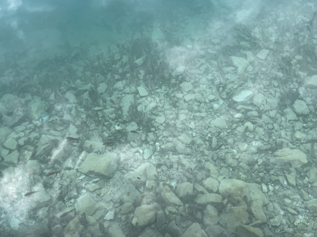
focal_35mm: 32
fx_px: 293
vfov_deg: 43.9
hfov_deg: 56.8
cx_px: 146
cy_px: 145
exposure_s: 1/1401
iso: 32
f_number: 1.6
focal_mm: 4.2
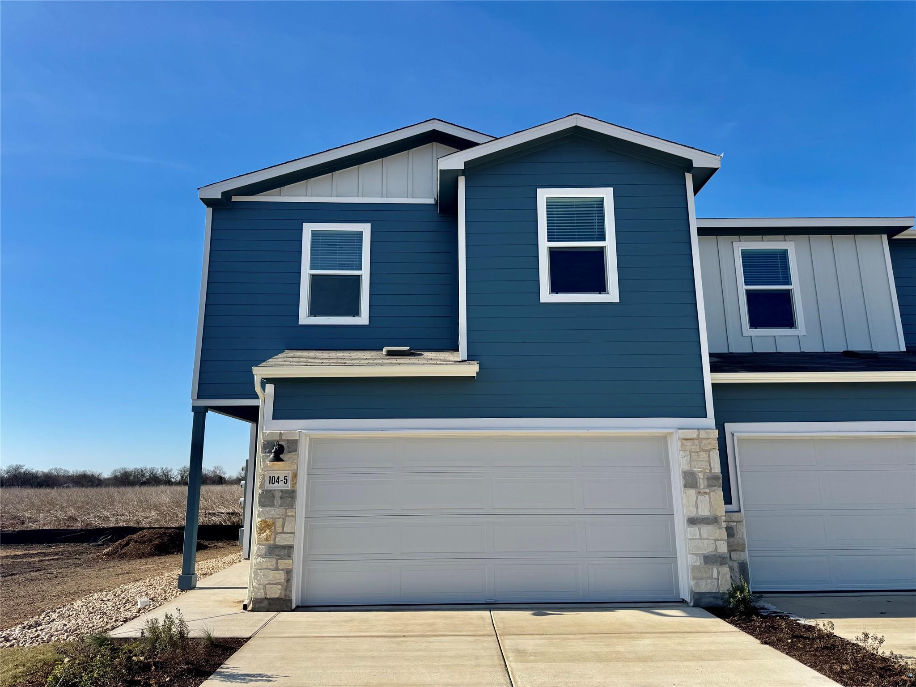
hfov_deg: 71.6
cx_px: 458
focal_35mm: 24
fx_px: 635
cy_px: 344
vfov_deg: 56.8
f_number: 1.78
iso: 80
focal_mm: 6.76
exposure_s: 1/4049
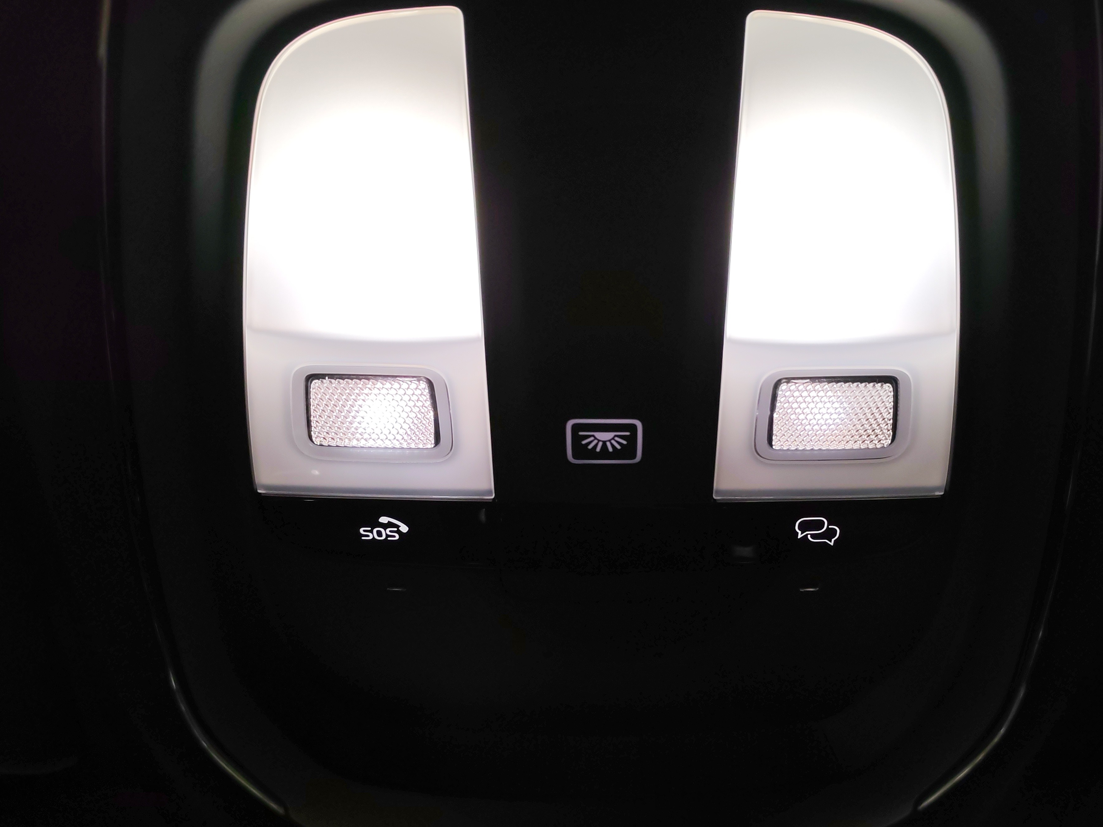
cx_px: 621
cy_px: 473
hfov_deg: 48.9
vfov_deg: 37.6
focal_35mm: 38
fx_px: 1211
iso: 125
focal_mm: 6.12
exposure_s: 1/100
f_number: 1.9
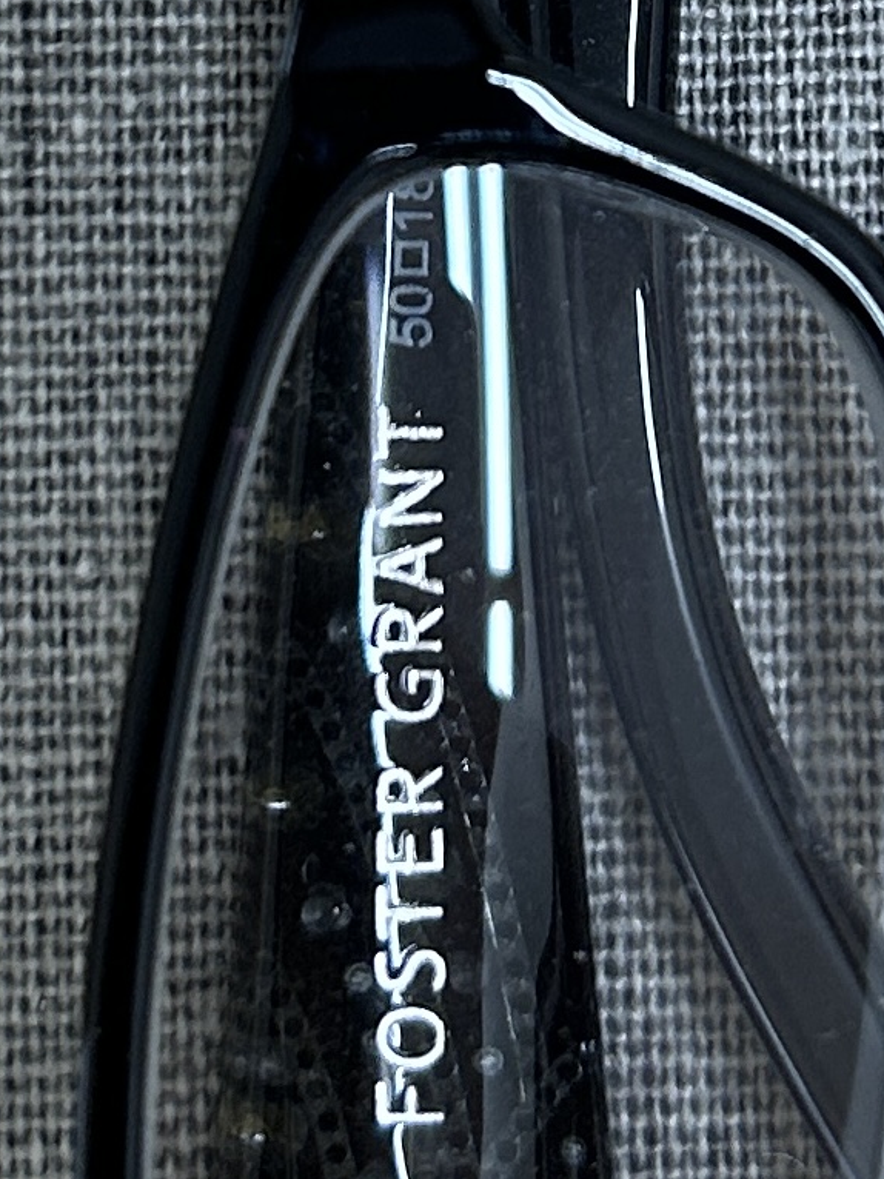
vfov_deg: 15.8
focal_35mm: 121
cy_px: -171
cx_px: 632
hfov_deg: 12.2
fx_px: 4122
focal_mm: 5.7
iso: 125
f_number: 1.5
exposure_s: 1/120
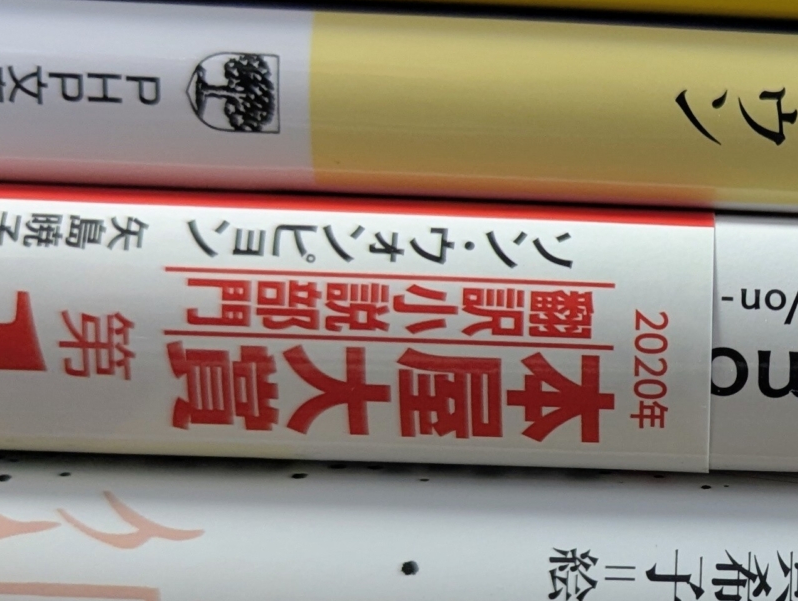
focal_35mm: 77
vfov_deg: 19.0
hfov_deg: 23.5
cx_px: 903
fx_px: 1778
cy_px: 492
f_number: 1.85
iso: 200
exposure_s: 1/52.4
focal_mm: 6.81
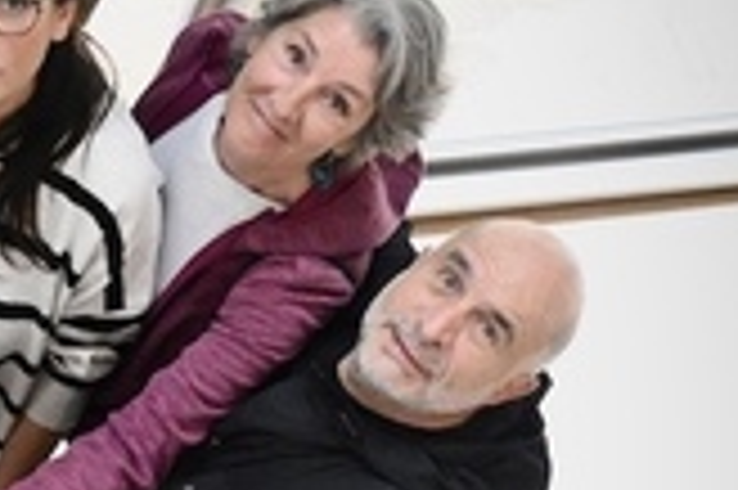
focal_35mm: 148
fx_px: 3035
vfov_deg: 9.2
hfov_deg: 12.9
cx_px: -477
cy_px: 463
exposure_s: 1/400
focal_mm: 33.5
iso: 6400
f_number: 8
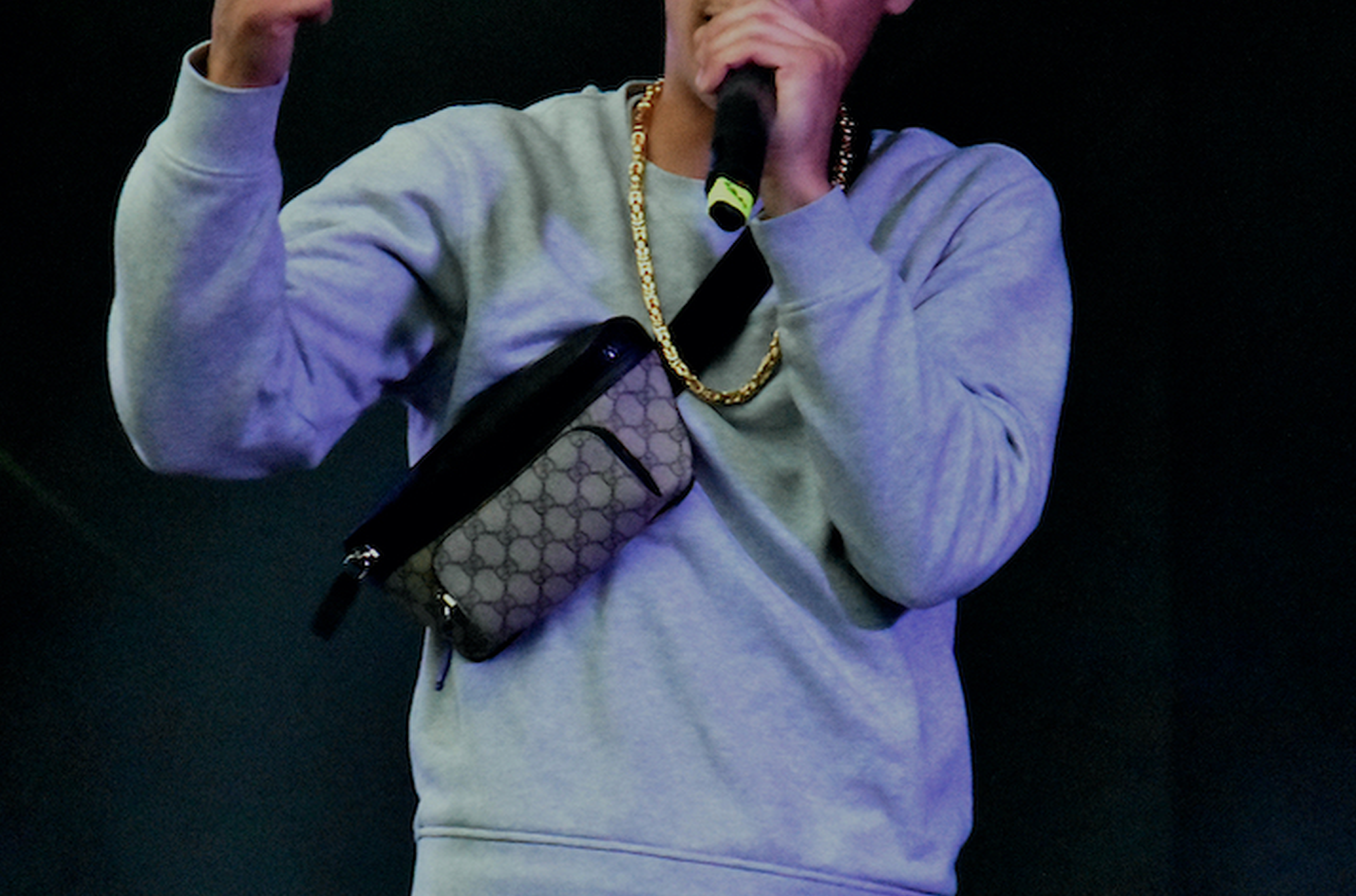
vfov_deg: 2.5
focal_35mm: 538
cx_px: 676
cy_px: 371
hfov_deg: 3.8
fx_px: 20211
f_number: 9
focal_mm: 200
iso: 25600
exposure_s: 1/400
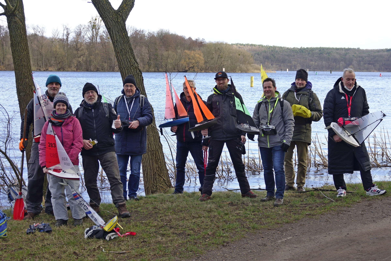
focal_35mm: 61
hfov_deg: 32.9
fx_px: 662
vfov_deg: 22.3
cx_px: 196
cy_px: 130
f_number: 3.5
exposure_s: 1/200
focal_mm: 22.19
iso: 100
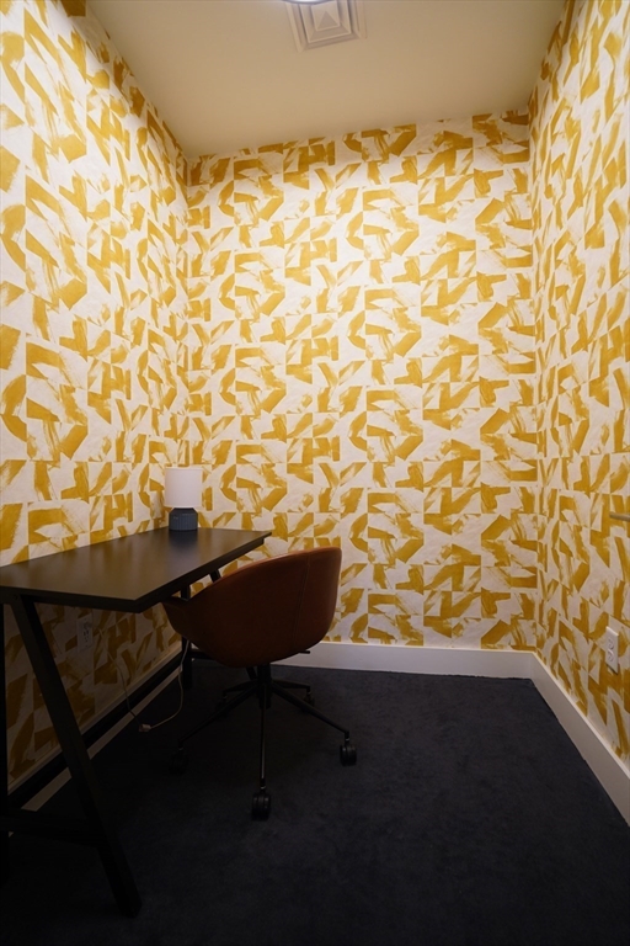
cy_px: 473
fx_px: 420
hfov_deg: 73.7
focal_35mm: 16
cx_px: 315
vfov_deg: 96.7
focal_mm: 16
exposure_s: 1/30
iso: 1000
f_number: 4
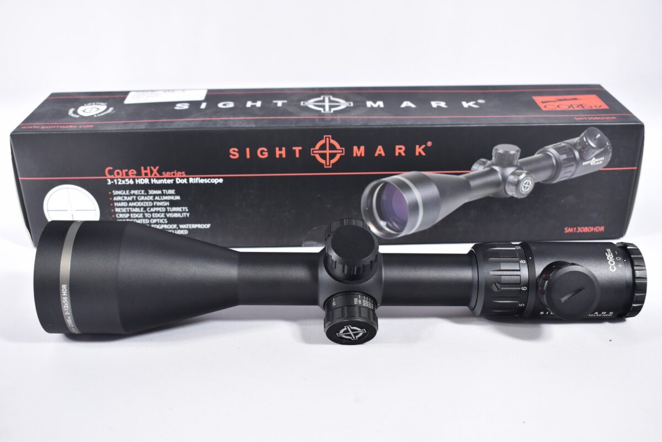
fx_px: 745
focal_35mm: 40
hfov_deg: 47.9
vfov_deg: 33.0
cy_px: 221
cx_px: 331
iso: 640
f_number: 5
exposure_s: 1/40
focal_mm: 27
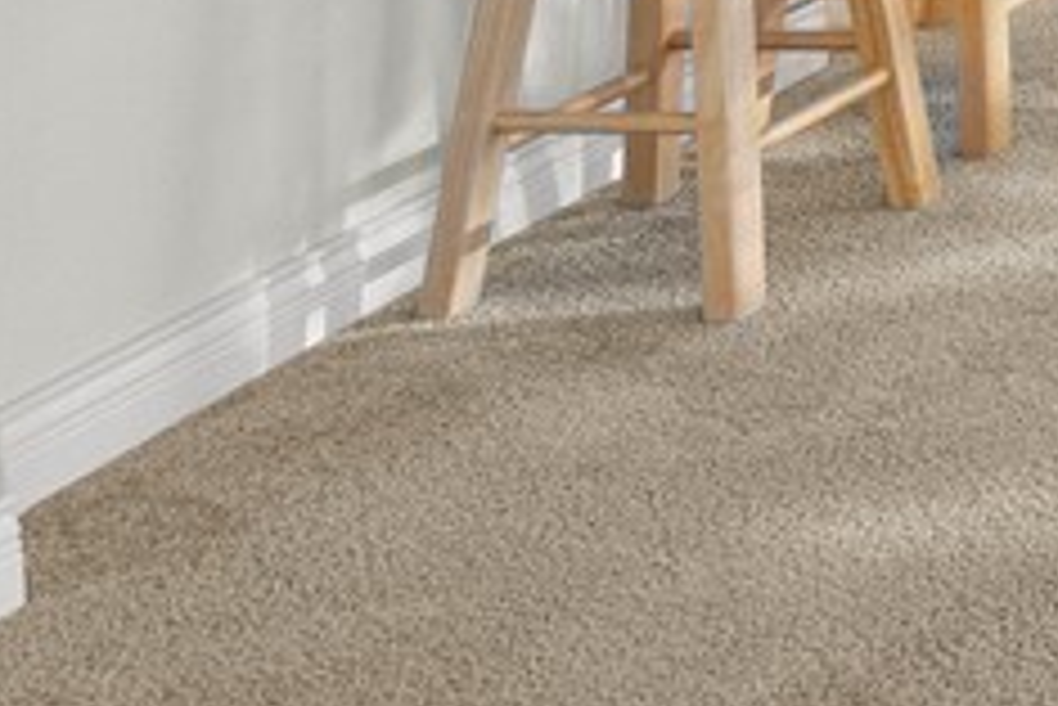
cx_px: 2794
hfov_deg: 12.9
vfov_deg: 11.3
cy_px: -978
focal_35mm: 101
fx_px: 2970
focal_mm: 14
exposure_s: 1/10
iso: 200
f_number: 8
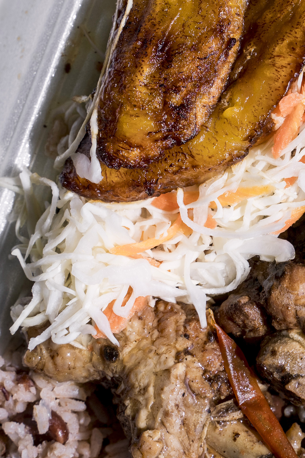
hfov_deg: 12.3
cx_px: 299
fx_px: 1397
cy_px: 191
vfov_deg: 18.6
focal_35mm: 110
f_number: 6.3
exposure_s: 1/800
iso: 400
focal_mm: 43
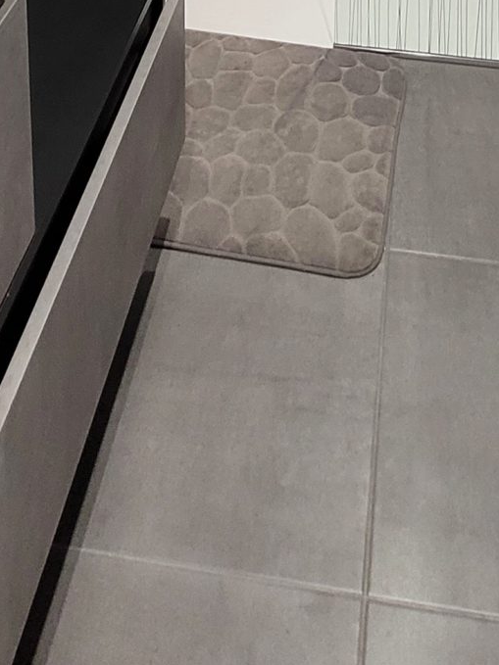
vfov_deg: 23.7
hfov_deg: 29.5
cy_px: -476
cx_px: 327
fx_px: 942
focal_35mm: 49
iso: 200
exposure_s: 1/50
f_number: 2.2
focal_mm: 1.74
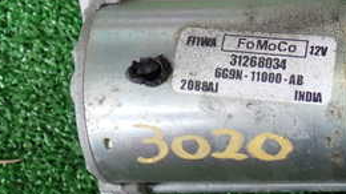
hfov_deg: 19.9
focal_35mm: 103
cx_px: 379
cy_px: 53
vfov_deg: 11.7
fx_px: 945
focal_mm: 7.31
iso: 200
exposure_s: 1/60
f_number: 2.8
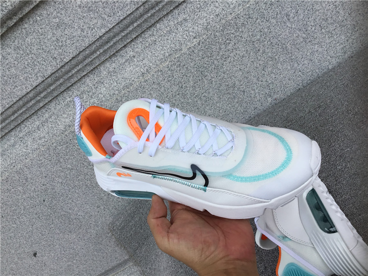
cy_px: 138
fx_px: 330
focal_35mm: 31
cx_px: 184
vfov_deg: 45.4
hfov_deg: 58.4
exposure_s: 1/895
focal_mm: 3.3
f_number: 2.4
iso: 25
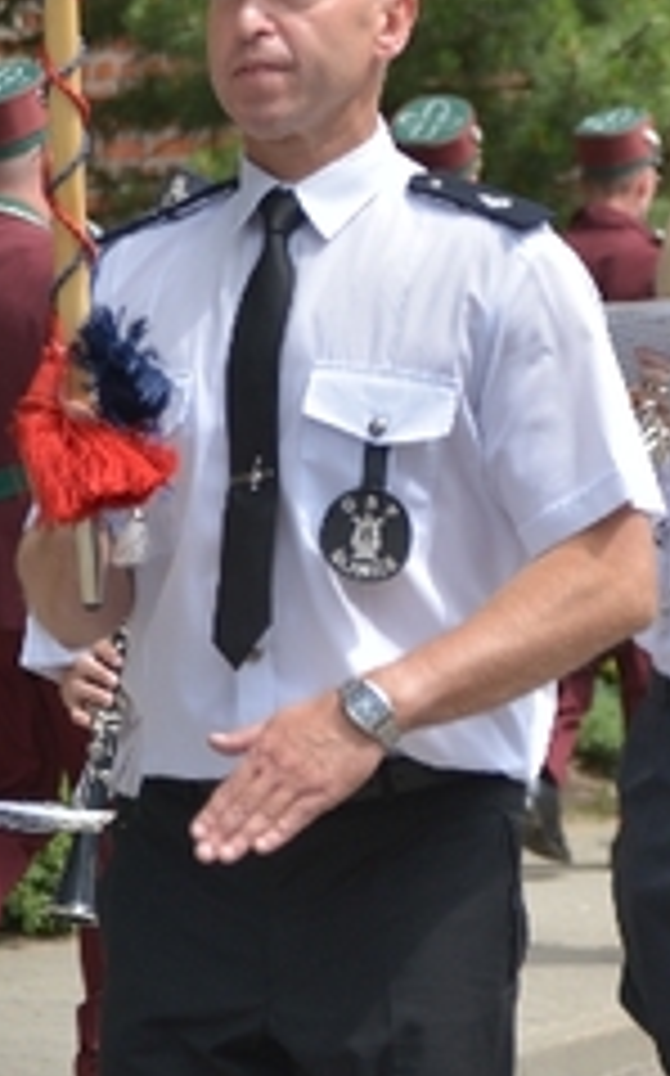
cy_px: 306
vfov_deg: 9.9
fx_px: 6205
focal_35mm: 212
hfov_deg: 6.0
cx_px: 1398
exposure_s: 1/1000
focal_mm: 70
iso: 160
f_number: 4.5
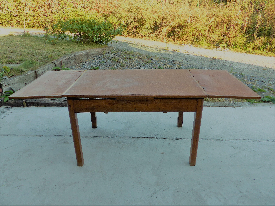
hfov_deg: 67.3
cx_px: 138
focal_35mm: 26
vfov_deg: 53.1
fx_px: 207
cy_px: 103
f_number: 3.2
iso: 100
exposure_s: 1/125
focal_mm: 4.5
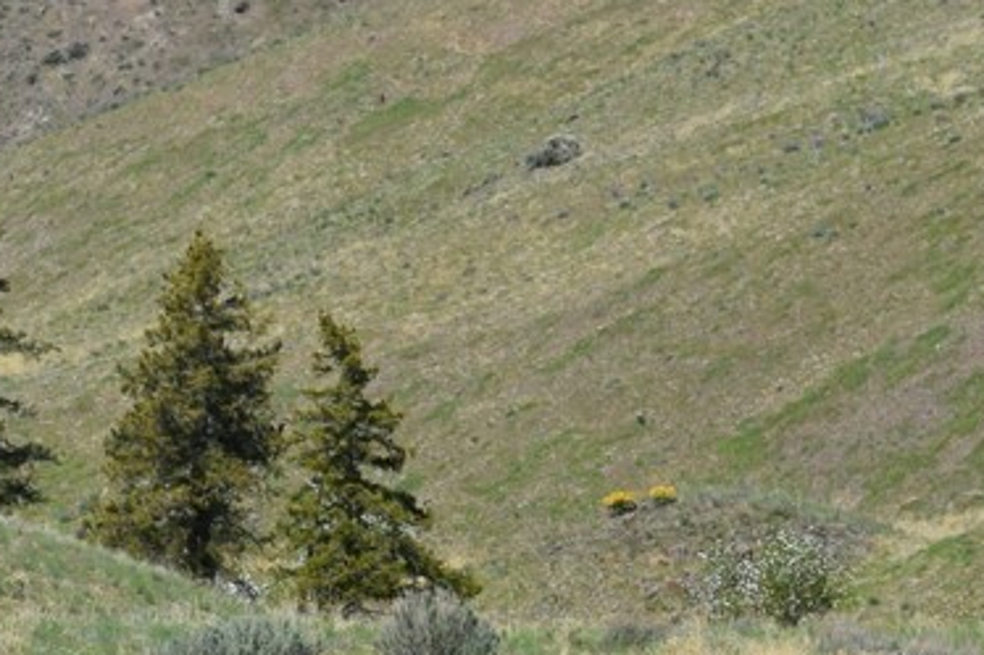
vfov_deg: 3.7
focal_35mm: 374
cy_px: 1064
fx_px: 10225
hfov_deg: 5.5
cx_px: 551
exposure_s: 1/400
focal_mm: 55
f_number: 10
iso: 200
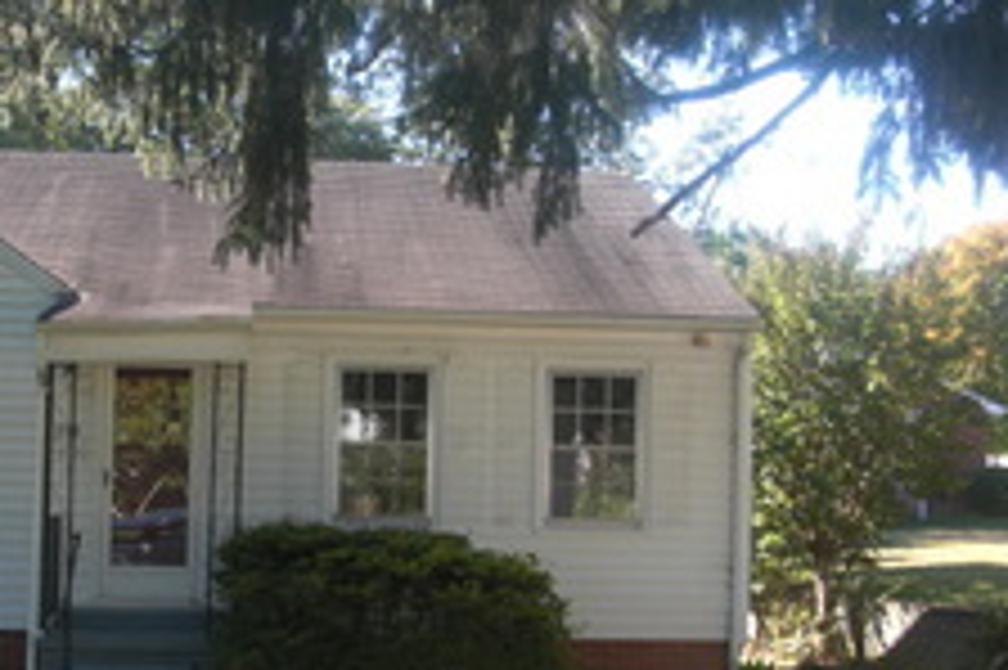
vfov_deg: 23.3
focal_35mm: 58
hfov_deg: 33.7
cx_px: 238
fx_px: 1623
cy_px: 427
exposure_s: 1/100
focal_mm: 6.3
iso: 50
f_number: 2.8
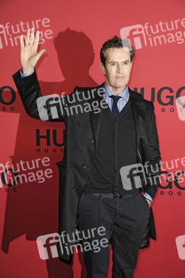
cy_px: 139
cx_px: 92
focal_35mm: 62
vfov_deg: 32.4
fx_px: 479
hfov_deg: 21.9
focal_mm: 62
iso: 640
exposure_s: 1/160
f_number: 5.6
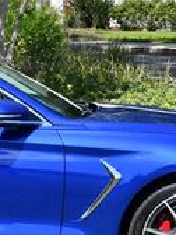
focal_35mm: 191
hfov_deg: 7.6
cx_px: -103
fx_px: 1295
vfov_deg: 10.3
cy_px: 46
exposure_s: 1/250
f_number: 8
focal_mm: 26
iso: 140
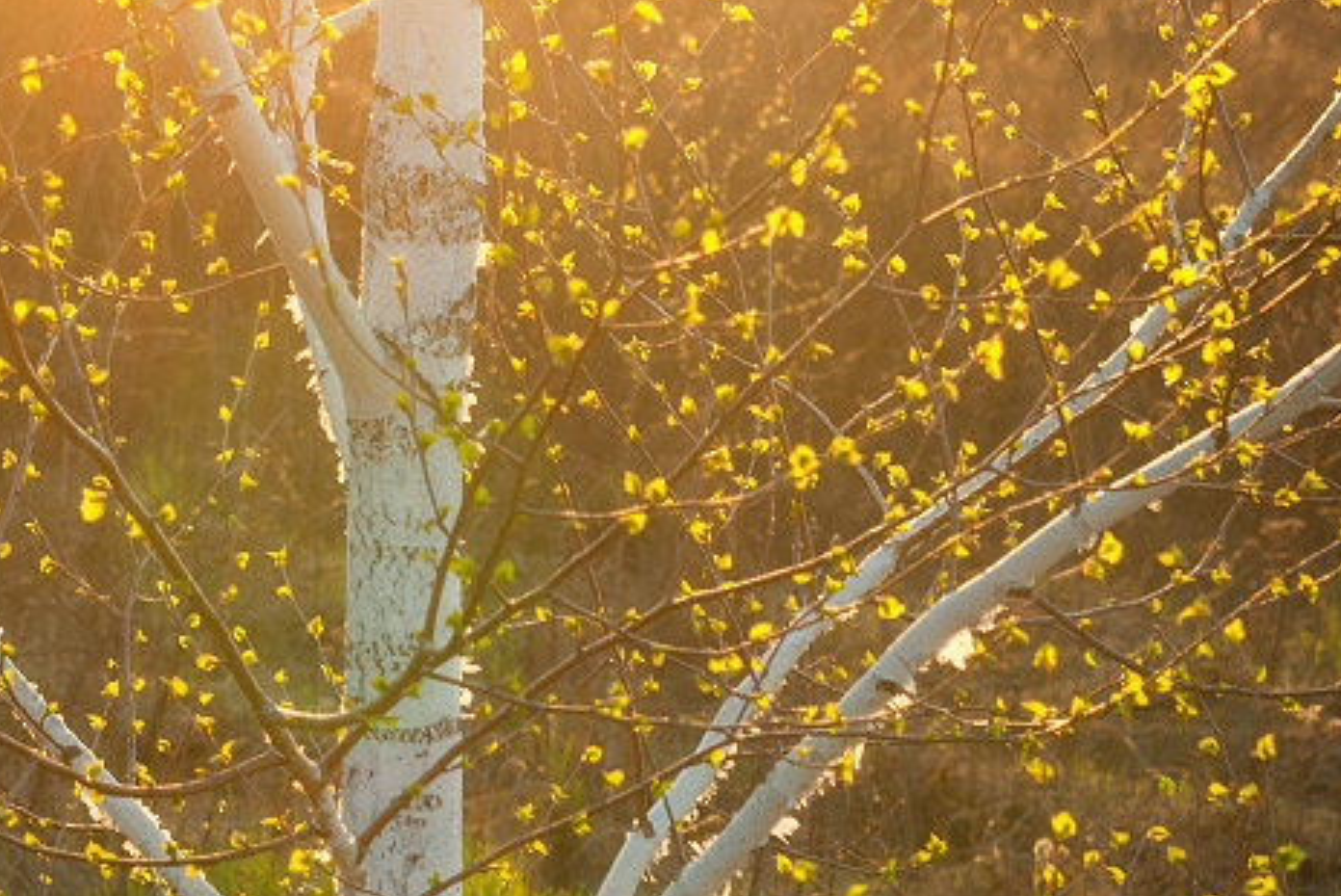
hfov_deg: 10.6
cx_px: 422
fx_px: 7231
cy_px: 1004
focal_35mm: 194
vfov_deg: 7.0
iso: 100
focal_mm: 50
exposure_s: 1/80
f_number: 6.3
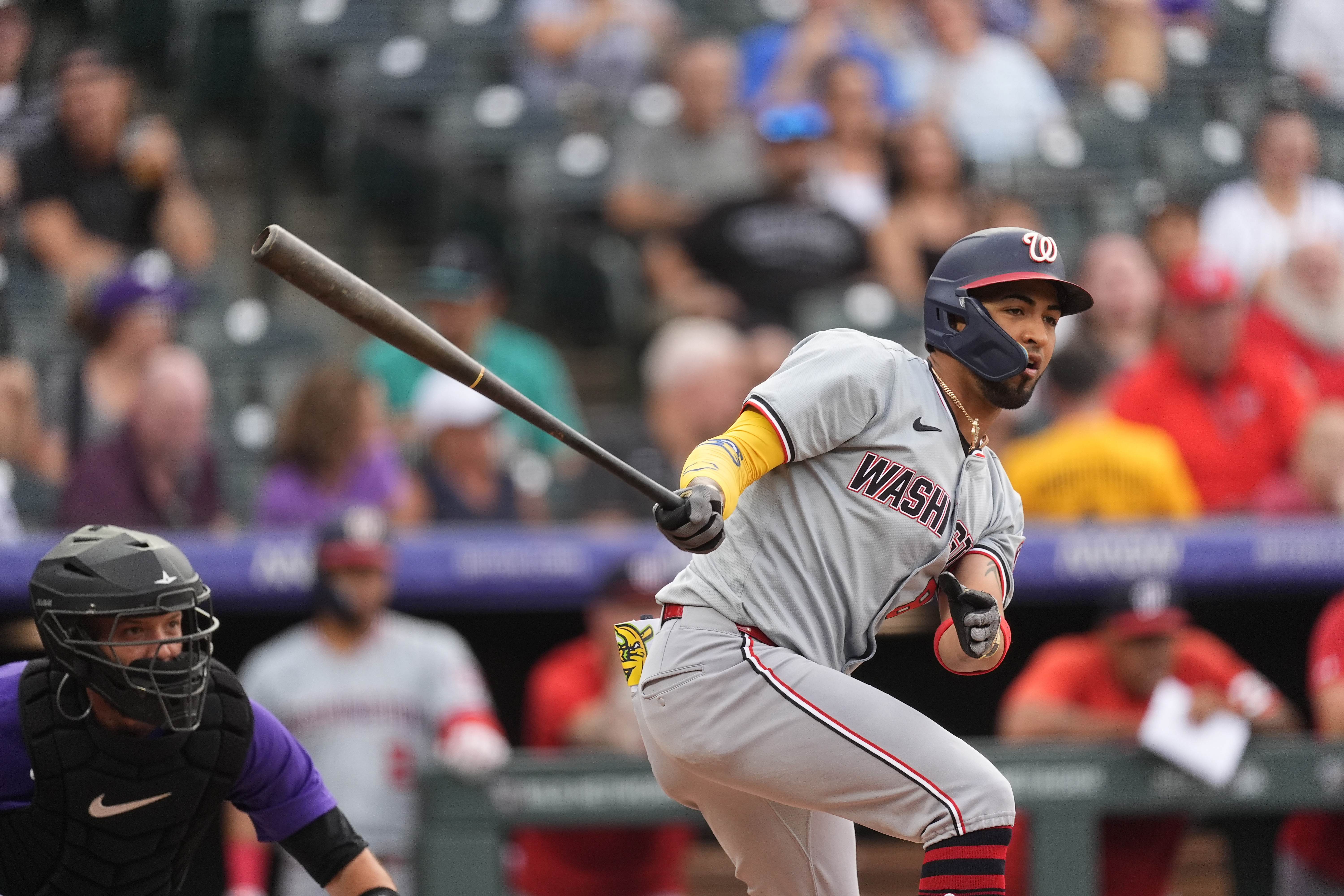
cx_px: 672
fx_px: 22398
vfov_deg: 2.3
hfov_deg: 3.4
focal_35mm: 600
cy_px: 448
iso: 2000
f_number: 4
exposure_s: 1/2000
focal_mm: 600
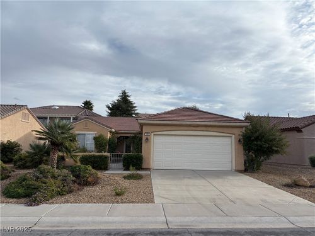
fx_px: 237
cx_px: 158
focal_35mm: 26
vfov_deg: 53.1
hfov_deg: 67.3
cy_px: 118
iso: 50
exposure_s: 1/4255
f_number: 1.6
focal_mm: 5.96
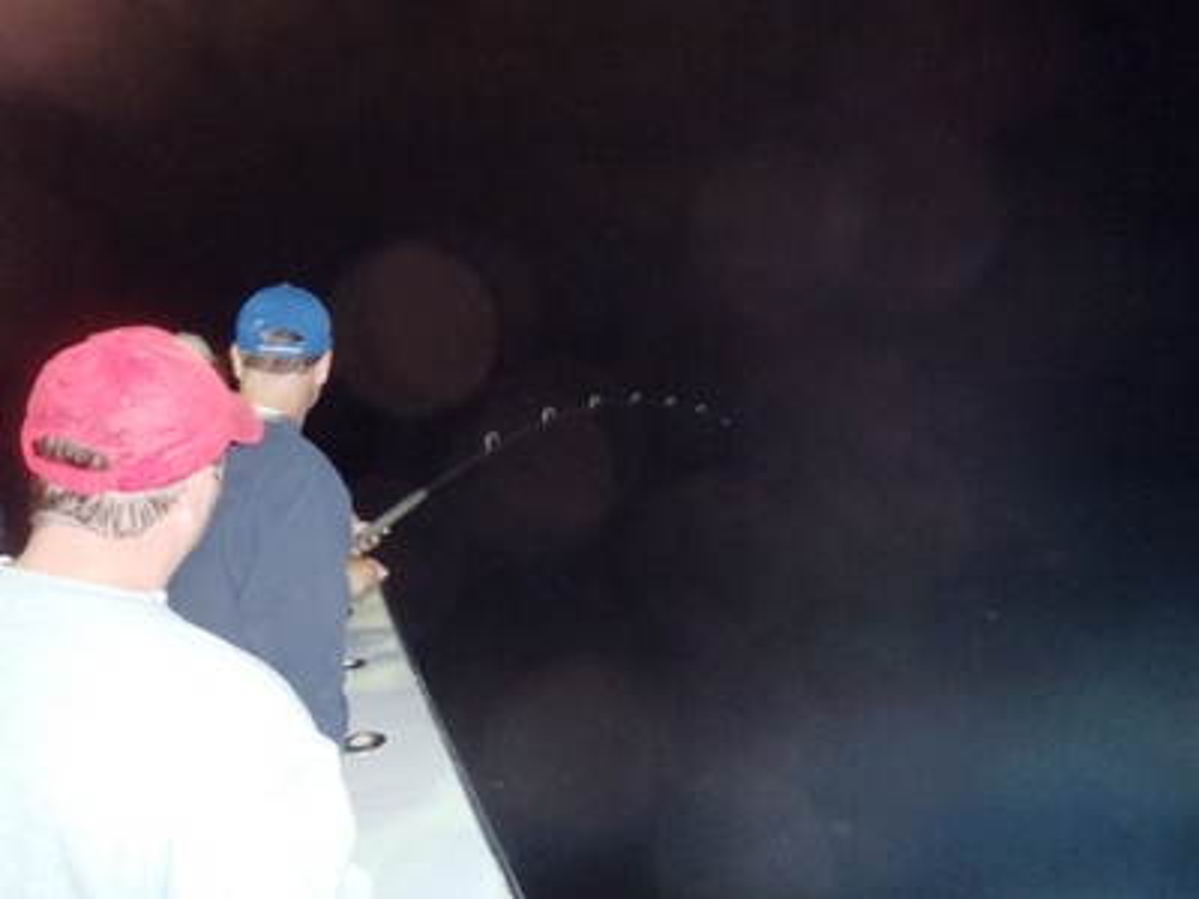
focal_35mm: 28
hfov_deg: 63.4
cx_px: 600
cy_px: 450
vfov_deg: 49.7
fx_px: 970
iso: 400
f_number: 3.5
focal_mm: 5
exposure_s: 1/30
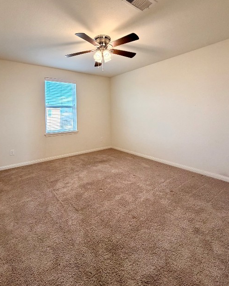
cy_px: 114
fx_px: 144
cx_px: 98
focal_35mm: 17
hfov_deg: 76.6
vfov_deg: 88.5
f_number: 2.2
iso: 200
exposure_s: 1/60
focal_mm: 2.22
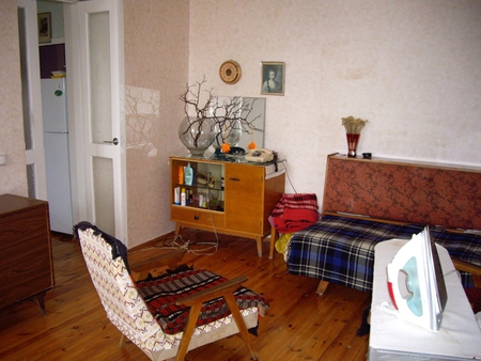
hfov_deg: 49.0
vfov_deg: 37.8
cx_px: 240
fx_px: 528
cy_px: 180
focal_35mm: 38
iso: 200
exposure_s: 1/40
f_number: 2.7
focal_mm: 6.2
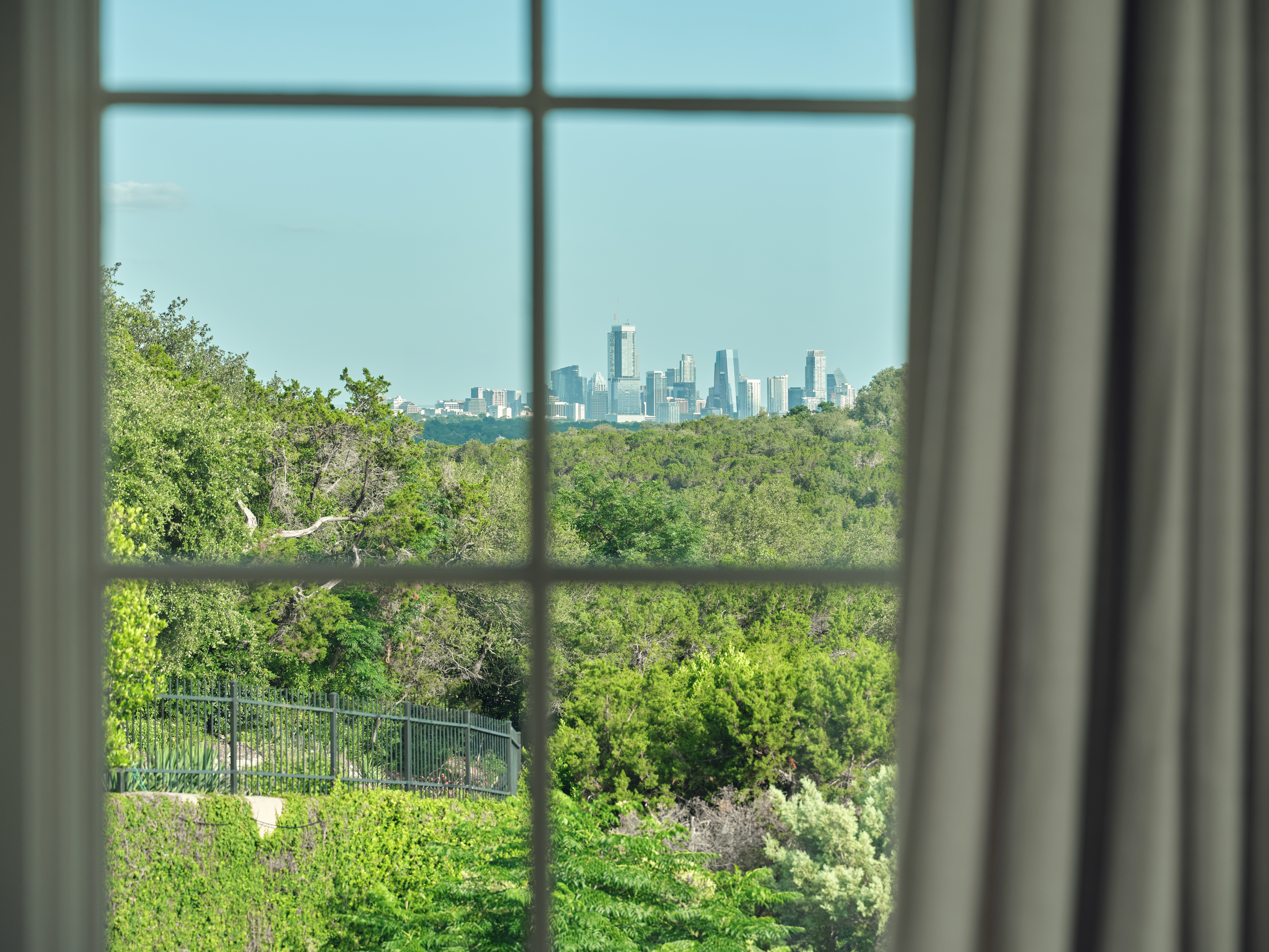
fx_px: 2896
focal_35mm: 79
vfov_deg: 18.7
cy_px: 476
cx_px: 634
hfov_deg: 24.7
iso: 640
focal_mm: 100
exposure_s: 1/640
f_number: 5.6
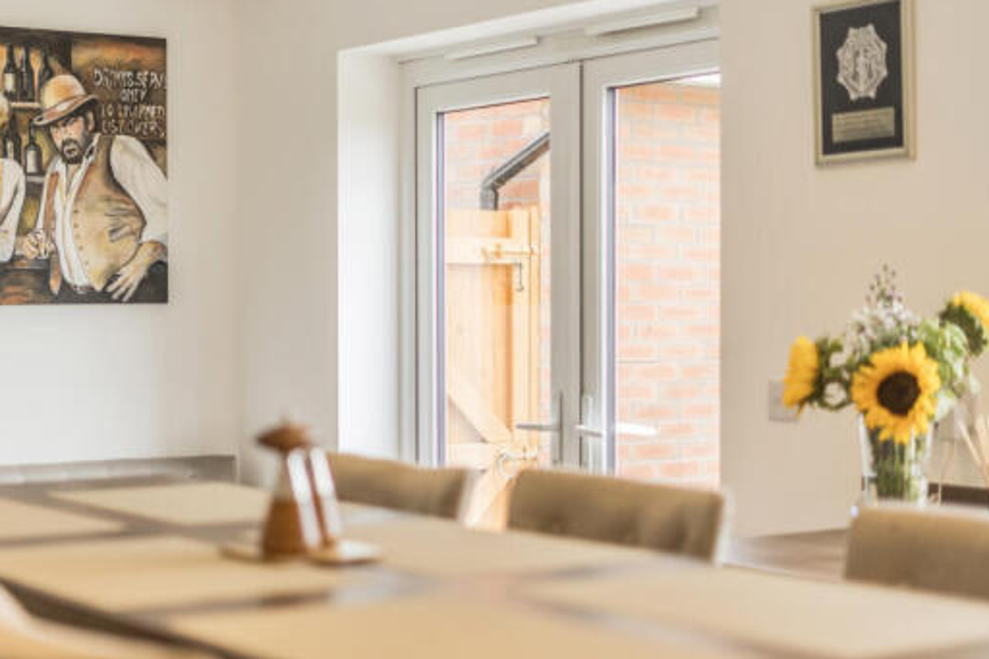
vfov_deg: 21.2
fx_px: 1758
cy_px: 387
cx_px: 381
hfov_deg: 31.3
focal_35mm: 64
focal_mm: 50
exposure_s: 1/320
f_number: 1.8
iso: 400
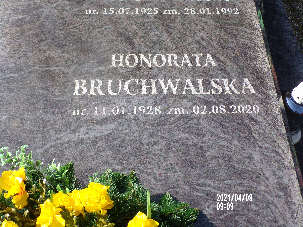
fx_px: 368
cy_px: 114
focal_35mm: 42
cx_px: 152
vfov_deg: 34.3
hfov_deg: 44.8
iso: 80
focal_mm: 7.6
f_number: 4.9
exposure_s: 1/200
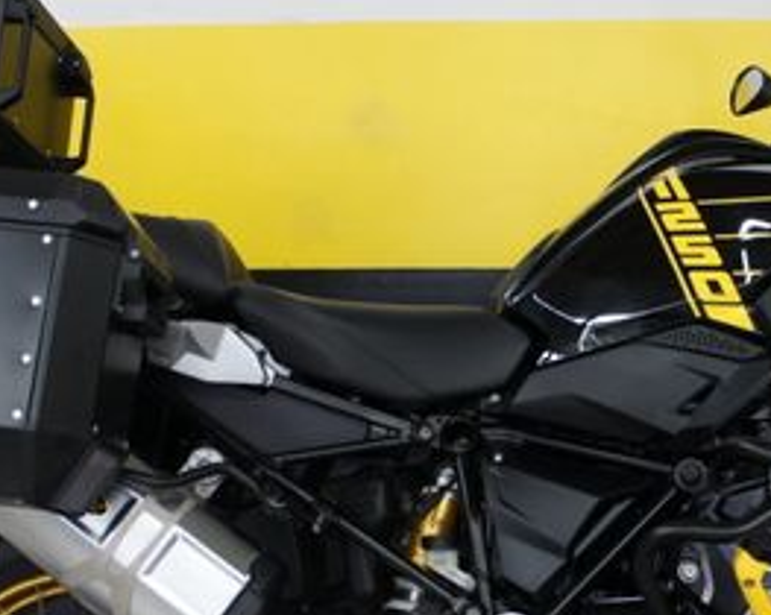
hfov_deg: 28.8
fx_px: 1485
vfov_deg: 23.3
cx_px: 551
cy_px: 422
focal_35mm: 65
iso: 320
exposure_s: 1/30
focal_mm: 19
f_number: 3.5
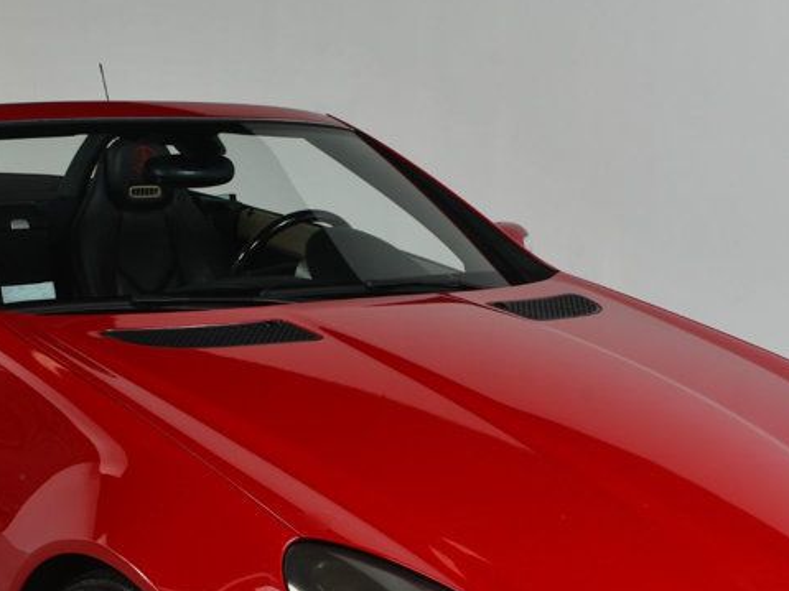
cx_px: 334
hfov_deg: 26.3
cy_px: 551
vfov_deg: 19.5
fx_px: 1686
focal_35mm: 74
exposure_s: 1/160
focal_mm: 24
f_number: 13
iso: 100
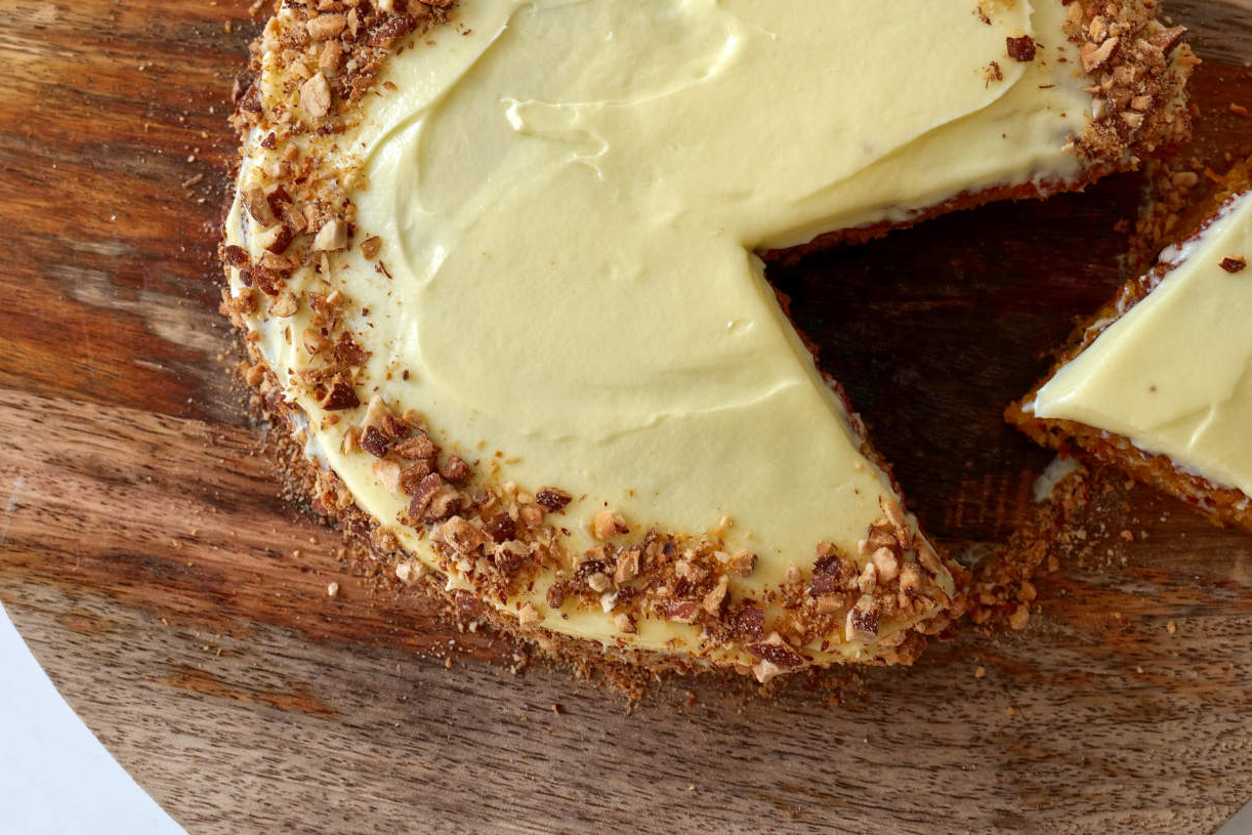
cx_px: 741
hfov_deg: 30.4
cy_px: 255
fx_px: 2295
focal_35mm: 66
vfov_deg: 20.5
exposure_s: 1/60
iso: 320
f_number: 8
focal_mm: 42
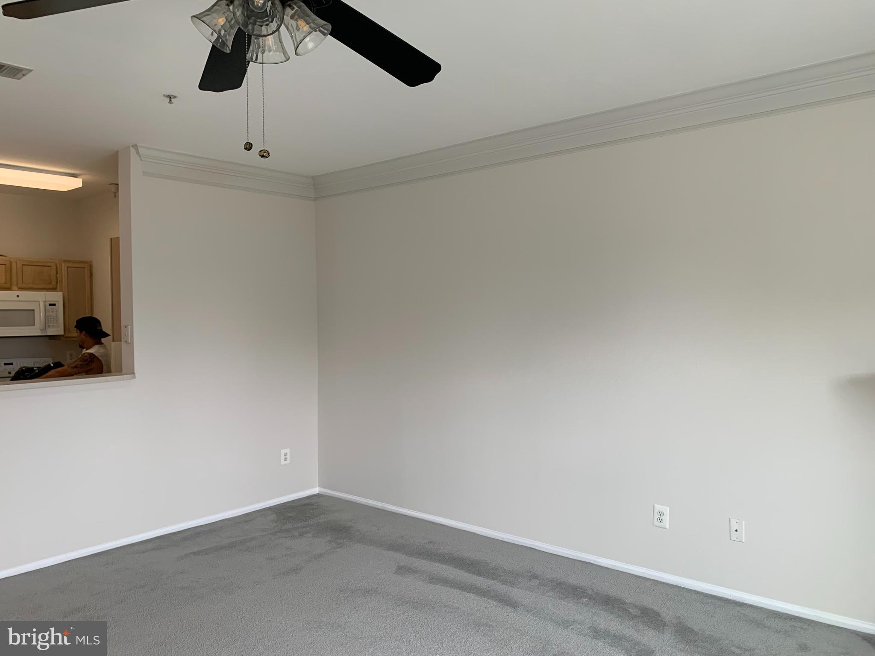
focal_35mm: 26
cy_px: 328
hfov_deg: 67.3
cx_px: 438
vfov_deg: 53.1
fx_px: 657
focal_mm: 4.25
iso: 64
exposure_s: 1/121
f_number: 1.8
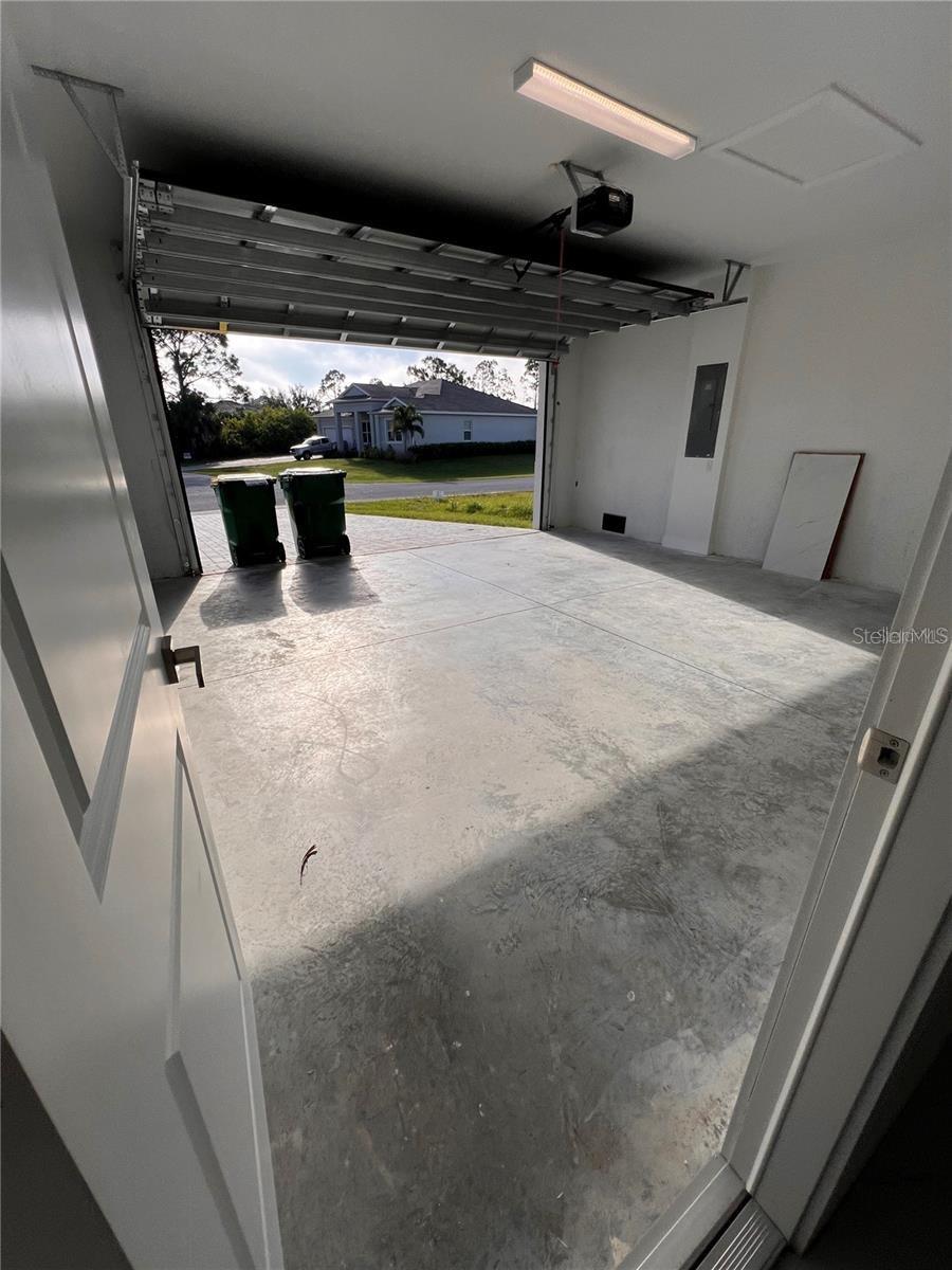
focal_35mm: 13
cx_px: 476
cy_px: 635
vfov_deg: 106.2
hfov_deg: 89.9
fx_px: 477
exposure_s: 1/2179
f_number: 1.8
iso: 32
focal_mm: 1.57
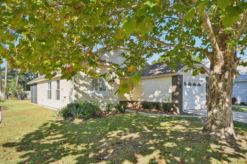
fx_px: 178
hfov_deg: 69.4
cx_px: 124
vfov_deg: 49.5
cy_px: 82
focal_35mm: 26
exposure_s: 1/200
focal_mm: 26
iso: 400
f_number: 8
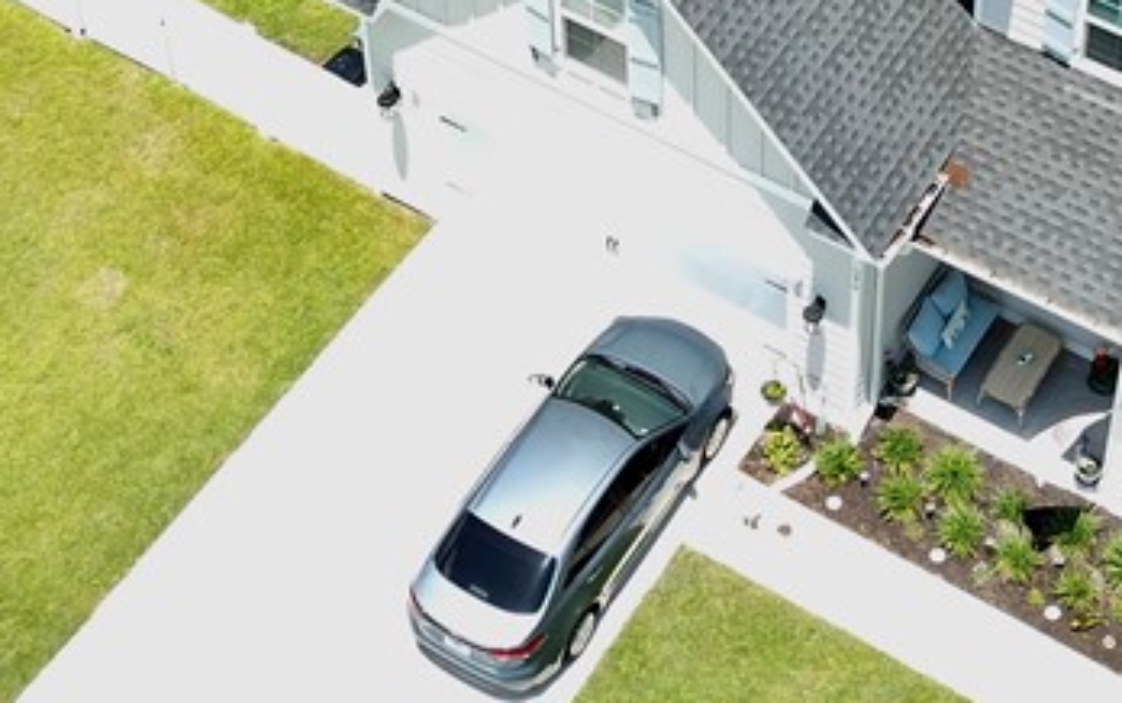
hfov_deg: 25.4
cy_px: -271
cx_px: 751
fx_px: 2478
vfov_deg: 15.2
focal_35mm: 81
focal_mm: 4.73
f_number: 2.2
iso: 100
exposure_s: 1/550
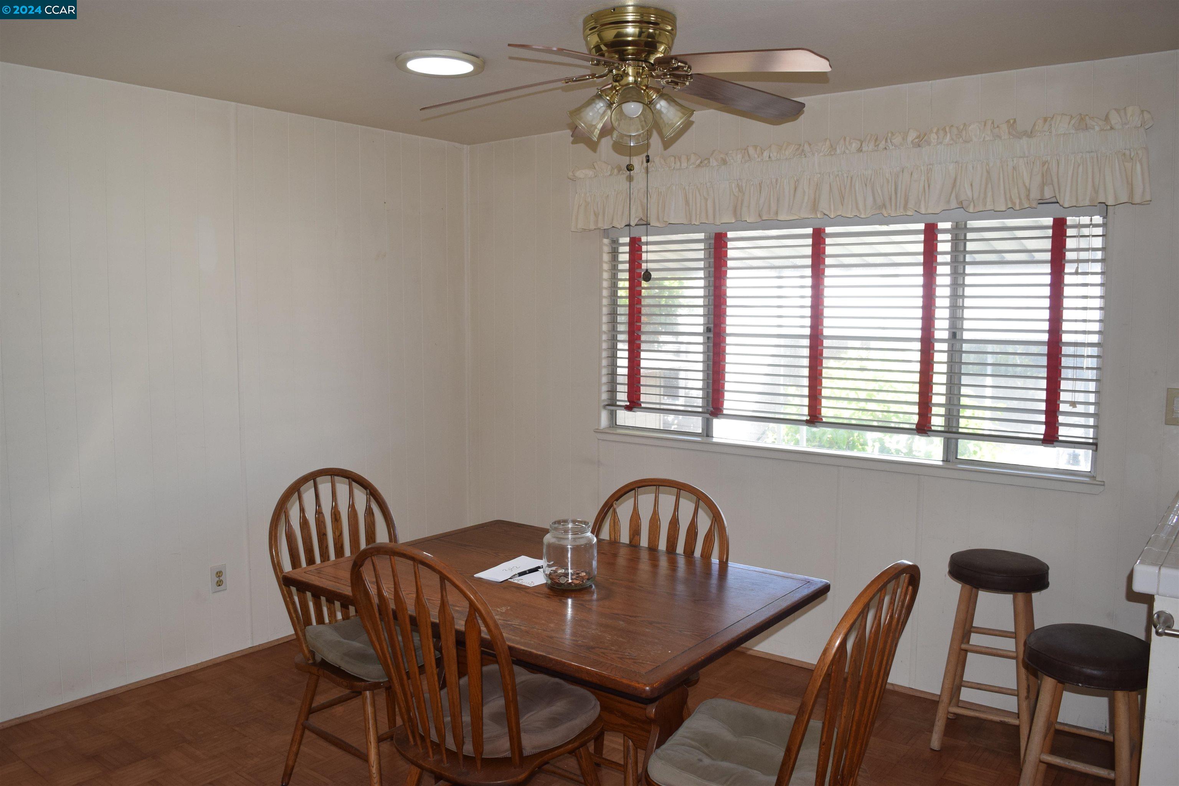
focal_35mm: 27
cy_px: 393
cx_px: 590
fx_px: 884
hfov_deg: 67.4
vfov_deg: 47.9
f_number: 5.6
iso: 500
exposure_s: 1/125
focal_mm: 18
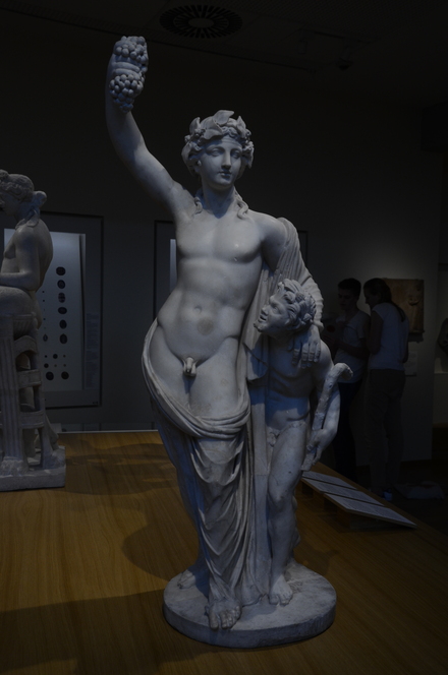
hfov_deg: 39.8
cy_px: 338
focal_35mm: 33
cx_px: 224
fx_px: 619
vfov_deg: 57.3
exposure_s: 1/100
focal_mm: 22
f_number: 5
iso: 500
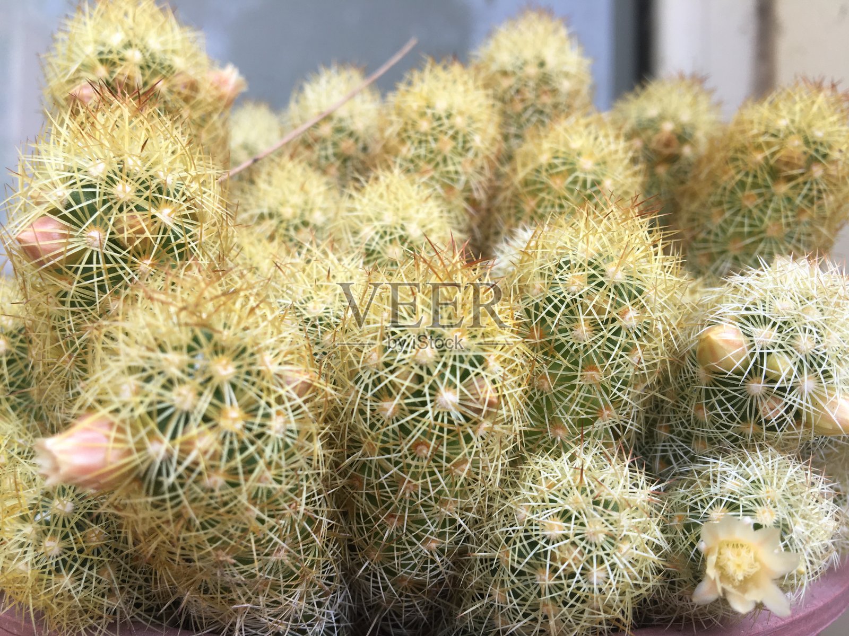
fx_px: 711
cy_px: 318
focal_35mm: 29
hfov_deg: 61.7
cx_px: 424
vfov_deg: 48.2
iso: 25
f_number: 2.2
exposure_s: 1/169
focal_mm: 4.15
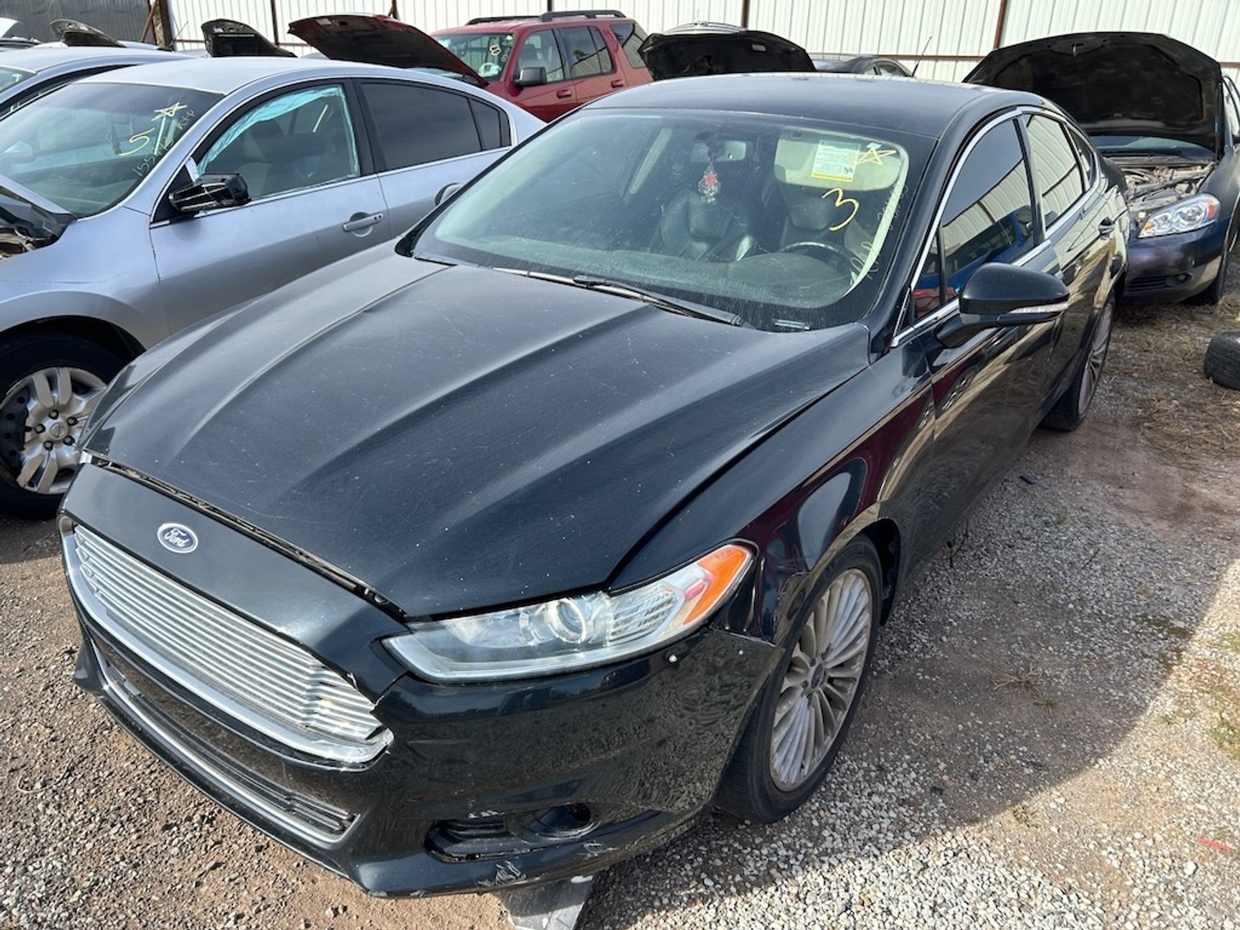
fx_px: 931
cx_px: 620
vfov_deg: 53.1
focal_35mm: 26
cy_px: 465
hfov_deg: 67.3
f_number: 1.5
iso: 50
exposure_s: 1/1621
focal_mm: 5.7
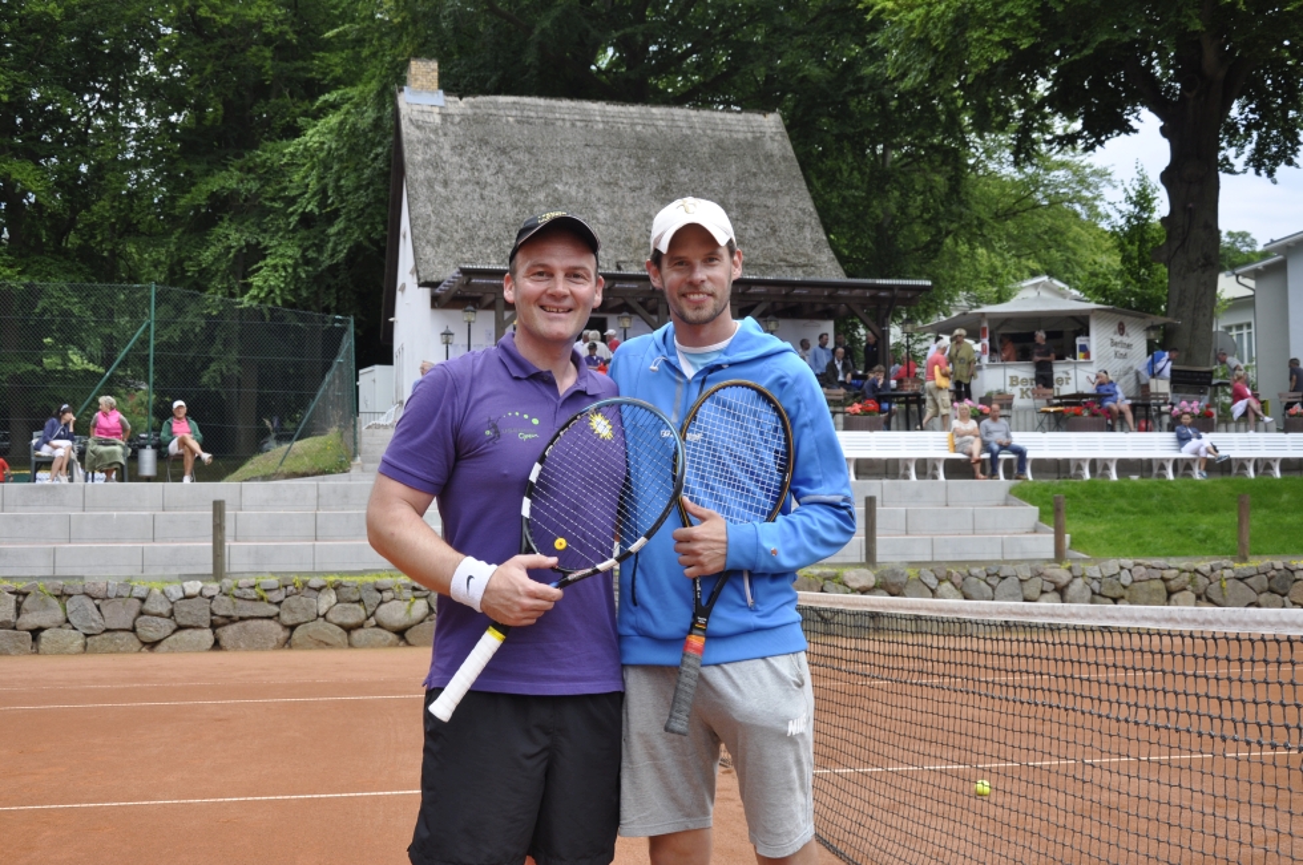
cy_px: 432
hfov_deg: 49.6
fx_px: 1410
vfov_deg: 34.1
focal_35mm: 39
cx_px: 652
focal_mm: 26
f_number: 6.7
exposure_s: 1/180
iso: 200
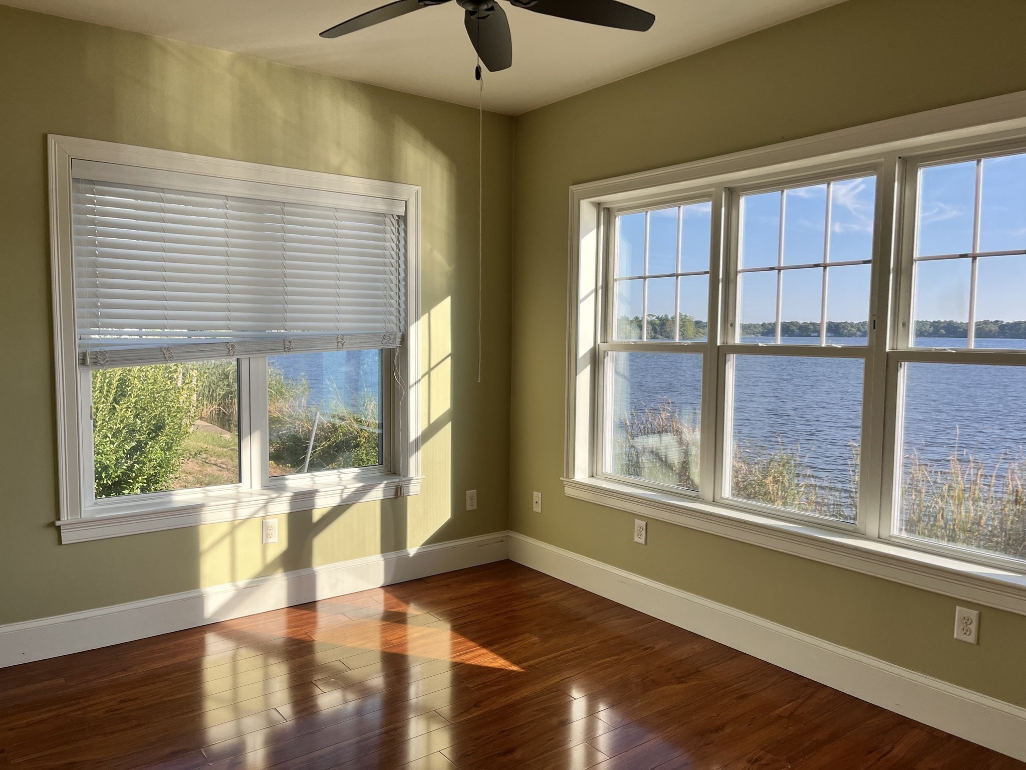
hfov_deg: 67.3
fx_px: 771
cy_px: 385
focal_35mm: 26
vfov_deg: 53.1
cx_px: 513
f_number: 1.6
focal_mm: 5.1
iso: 50
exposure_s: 1/782
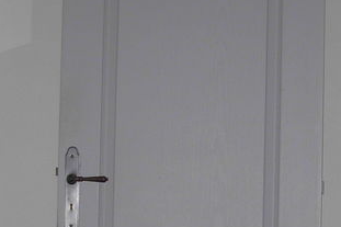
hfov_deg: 16.1
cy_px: 190
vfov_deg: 10.7
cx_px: 196
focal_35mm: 127
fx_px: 1202
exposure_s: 1/29.3
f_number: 2.9
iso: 102
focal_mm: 6.3
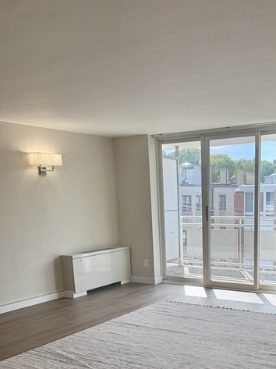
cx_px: 207
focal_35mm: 39
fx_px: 415
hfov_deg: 35.9
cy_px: 268
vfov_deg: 46.5
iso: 80
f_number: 1.78
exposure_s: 1/495
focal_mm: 6.76
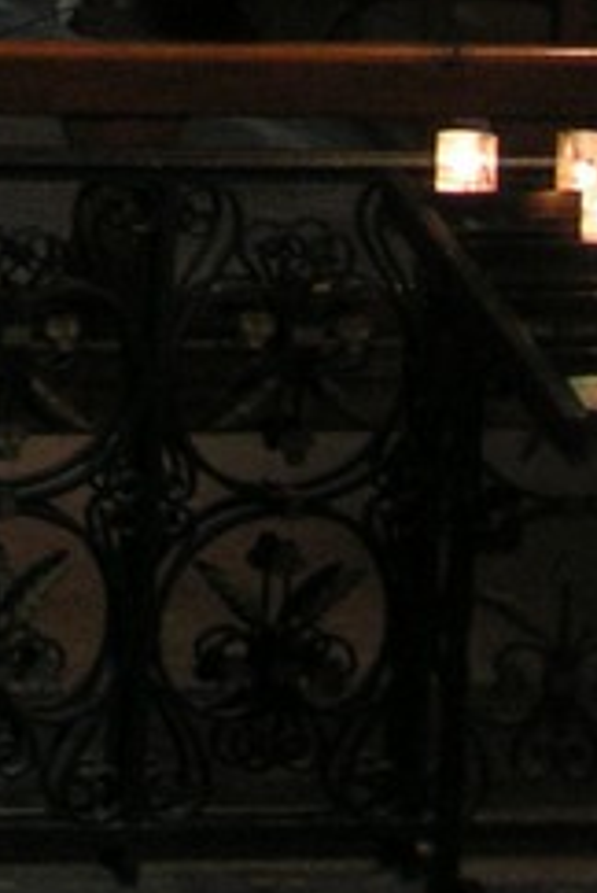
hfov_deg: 7.4
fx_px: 4316
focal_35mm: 174
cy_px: -1024
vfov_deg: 10.6
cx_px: -811
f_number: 2.8
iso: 200
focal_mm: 5.8
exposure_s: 1/4
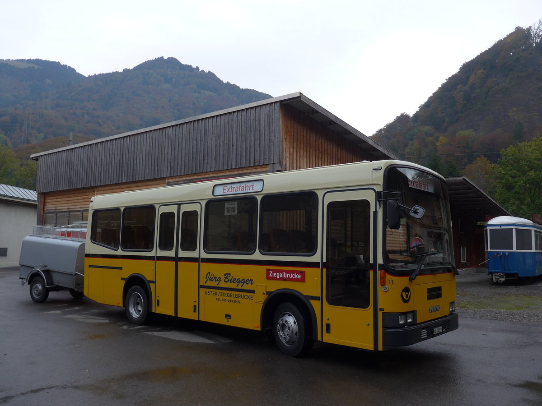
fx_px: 454
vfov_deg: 48.2
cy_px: 203
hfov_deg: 61.7
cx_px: 271
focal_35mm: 29
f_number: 2.8
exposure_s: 1/100
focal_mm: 6
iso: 80
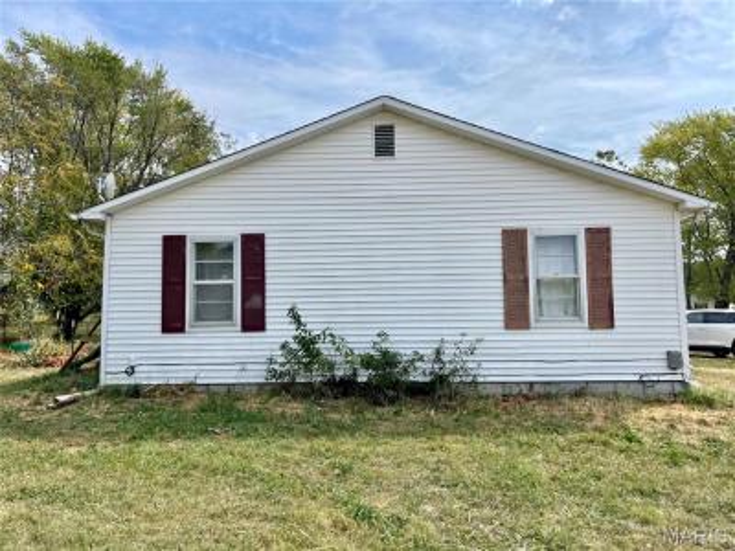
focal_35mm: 25
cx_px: 368
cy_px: 276
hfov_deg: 69.4
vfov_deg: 54.9
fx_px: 531
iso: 32
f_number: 1.6
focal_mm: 5.1
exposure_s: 1/4049
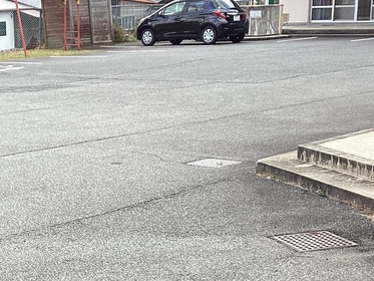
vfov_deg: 17.3
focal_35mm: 83
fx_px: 897
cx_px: 37
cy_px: 288
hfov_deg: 23.0
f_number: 2.4
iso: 25
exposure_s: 1/133
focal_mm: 3.3
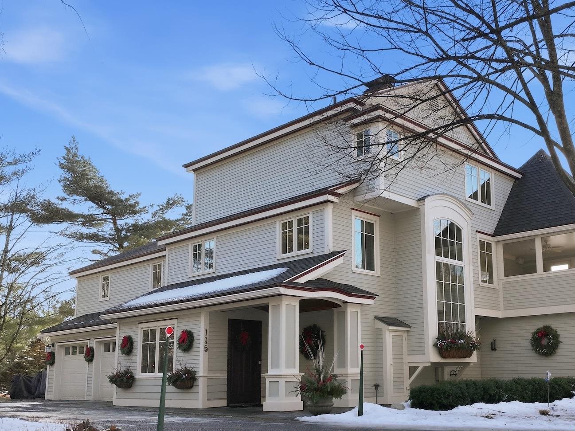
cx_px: 379
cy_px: 283
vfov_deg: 38.3
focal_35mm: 37
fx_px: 614
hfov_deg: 49.4
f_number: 2.8
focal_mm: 12.3
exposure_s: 1/1600
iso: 410
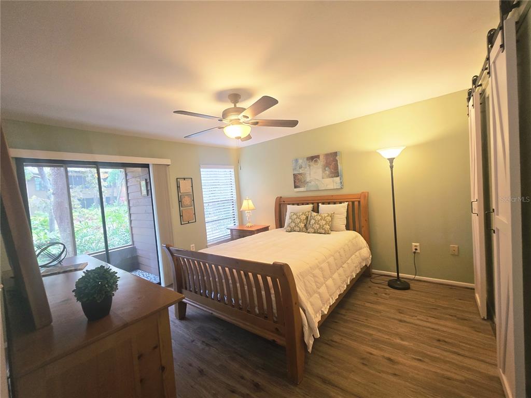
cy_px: 199
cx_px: 266
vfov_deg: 89.9
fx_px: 199
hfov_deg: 106.2
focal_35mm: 13
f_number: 2.2
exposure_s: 1/60
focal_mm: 2.2
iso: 250
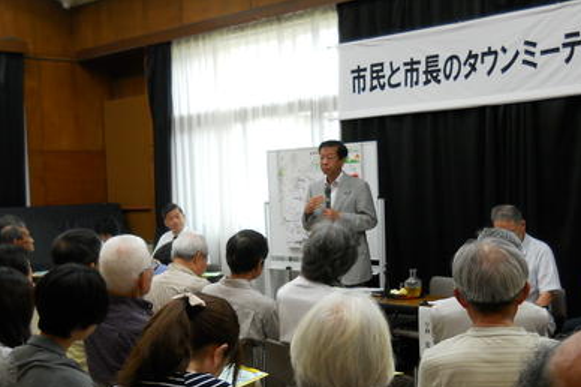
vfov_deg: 24.4
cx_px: 325
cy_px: 280
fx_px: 887
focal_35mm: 55
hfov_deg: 36.2
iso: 250
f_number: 3.1
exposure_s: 1/30
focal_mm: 6.72
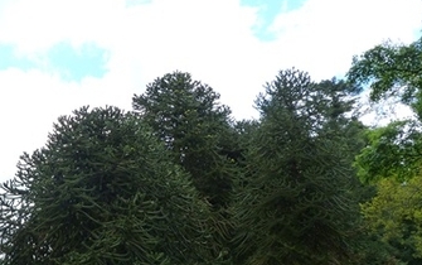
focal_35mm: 55
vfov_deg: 23.3
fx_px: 633
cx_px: 88
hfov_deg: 35.7
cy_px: 208
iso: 125
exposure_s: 1/160
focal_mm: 5.2
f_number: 4
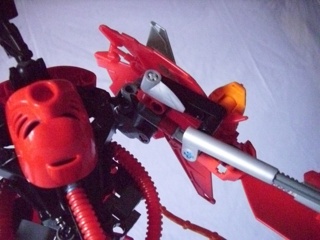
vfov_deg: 45.4
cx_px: 160
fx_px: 287
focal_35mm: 31
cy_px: 120
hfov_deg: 58.4
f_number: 2.8
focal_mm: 6.2
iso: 1600
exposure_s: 1/60
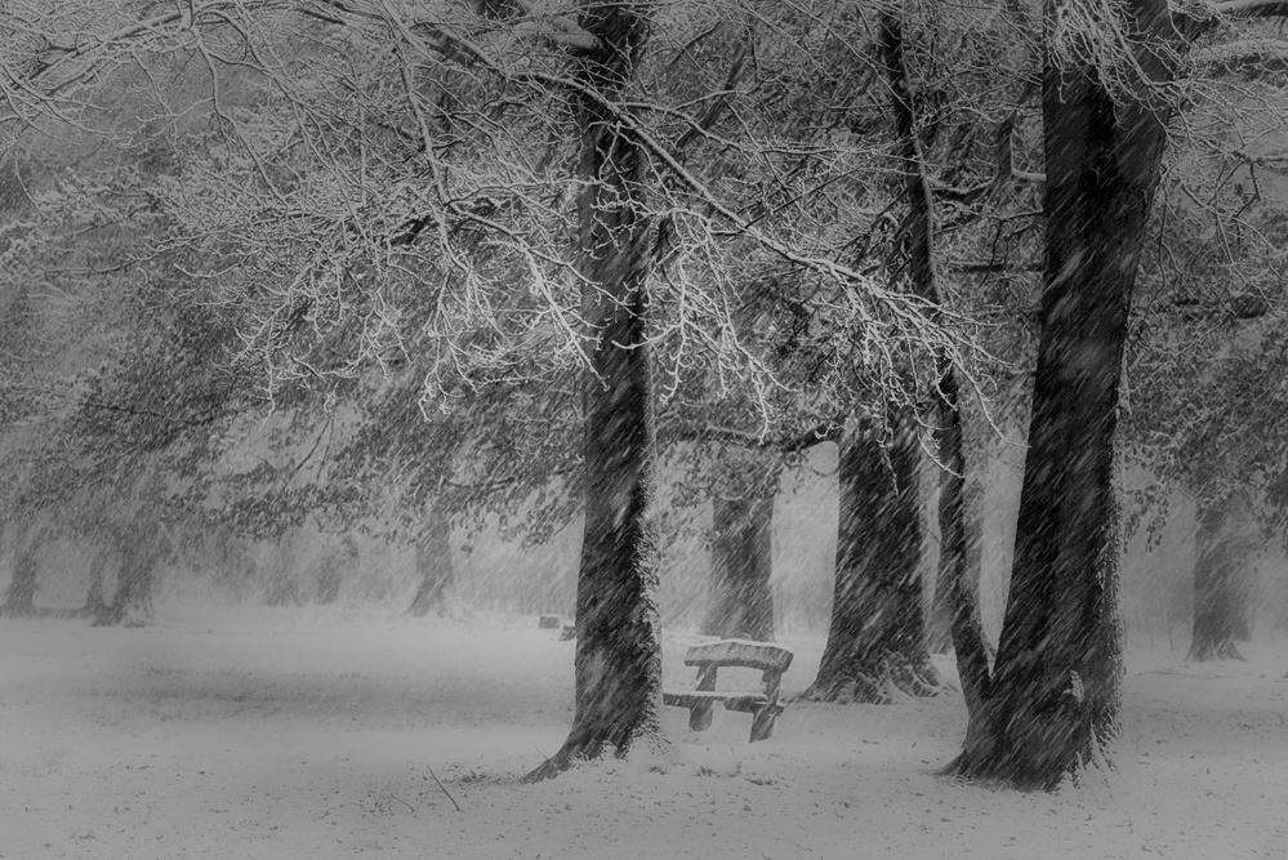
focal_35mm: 130
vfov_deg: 10.6
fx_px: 4653
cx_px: 644
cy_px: 430
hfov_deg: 15.8
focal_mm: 130
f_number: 6.3
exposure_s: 1/40
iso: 400
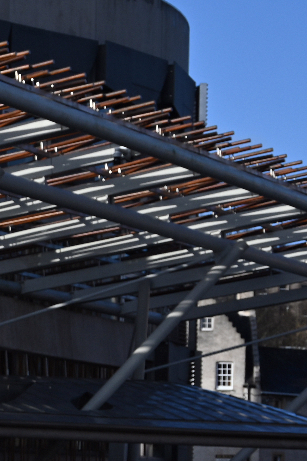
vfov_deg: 11.9
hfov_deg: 7.6
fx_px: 2187
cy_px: 480
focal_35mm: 171
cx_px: -336
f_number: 8
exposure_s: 1/400
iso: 100
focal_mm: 50
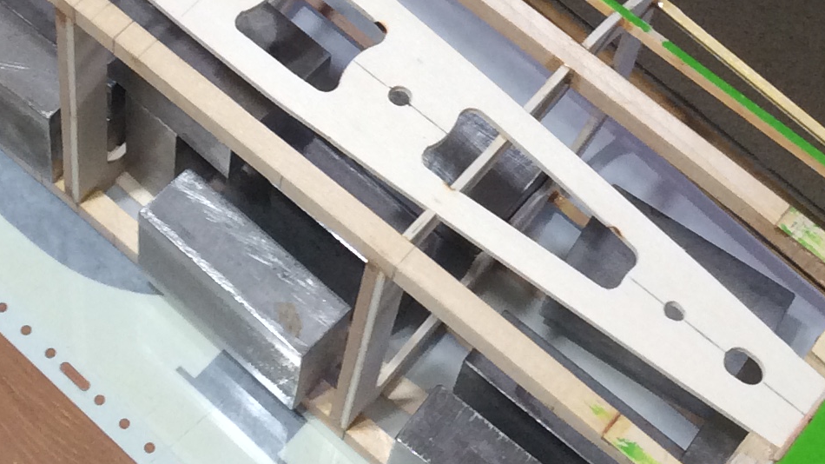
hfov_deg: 22.5
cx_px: 406
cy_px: -77
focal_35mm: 95
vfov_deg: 12.5
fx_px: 2078
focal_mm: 3.3
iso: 64
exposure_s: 1/120
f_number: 2.4
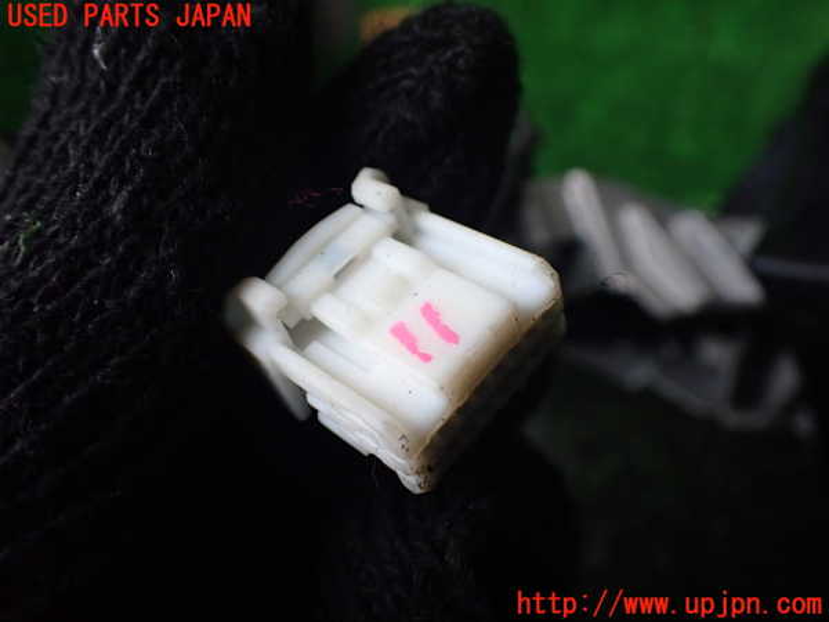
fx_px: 718
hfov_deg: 60.0
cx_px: 414
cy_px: 311
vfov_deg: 46.8
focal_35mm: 30
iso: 500
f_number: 2.3
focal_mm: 5.4
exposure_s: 1/125
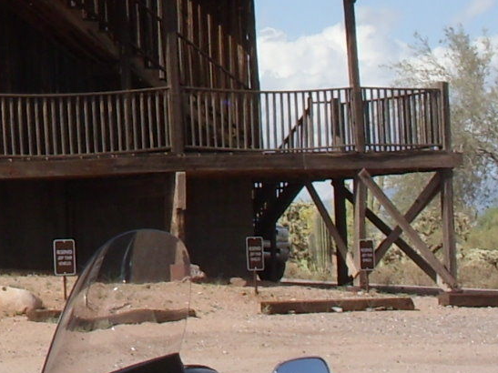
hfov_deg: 10.6
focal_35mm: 180
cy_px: -106
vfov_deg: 8.1
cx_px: -257
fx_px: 2589
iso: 50
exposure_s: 1/500
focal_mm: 6.3
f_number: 4.9
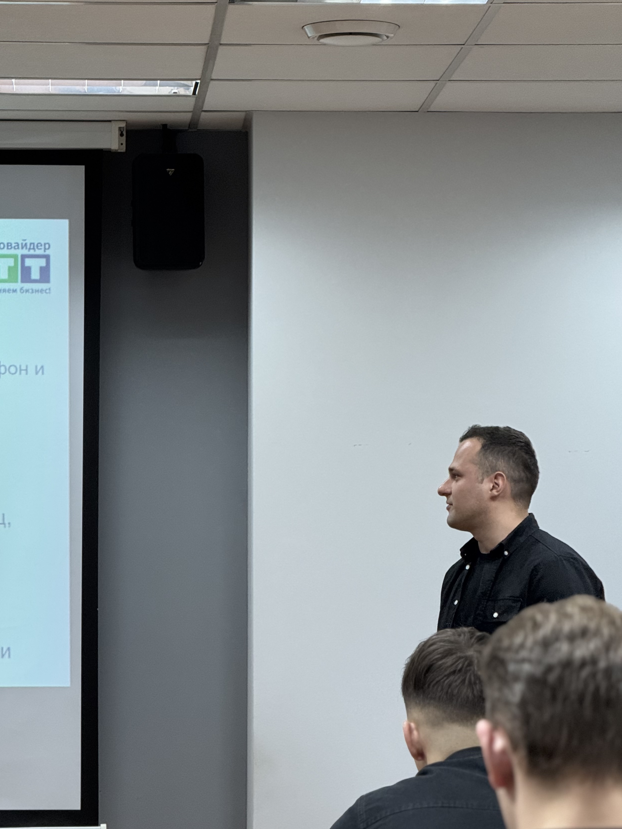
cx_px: 246
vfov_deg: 13.5
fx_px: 3498
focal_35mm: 146
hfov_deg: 10.2
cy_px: 390
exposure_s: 1/50
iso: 400
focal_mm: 15.66
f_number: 2.8
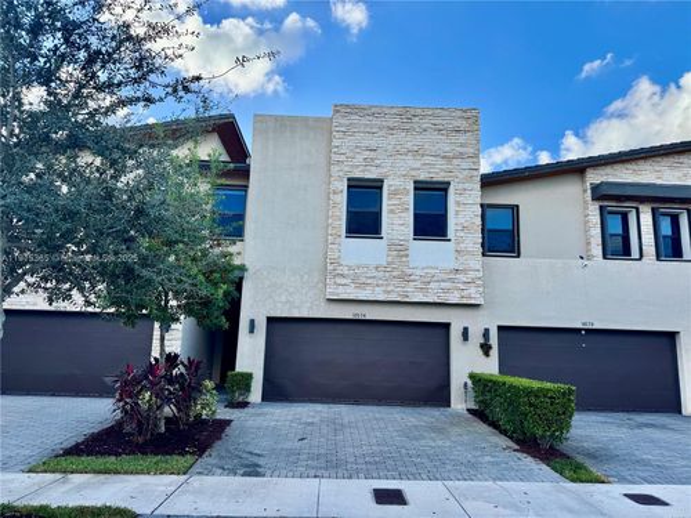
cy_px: 259
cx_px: 346
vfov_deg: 56.8
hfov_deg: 71.6
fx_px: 479
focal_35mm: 24
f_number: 1.78
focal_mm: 6.76
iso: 80
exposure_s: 1/1637
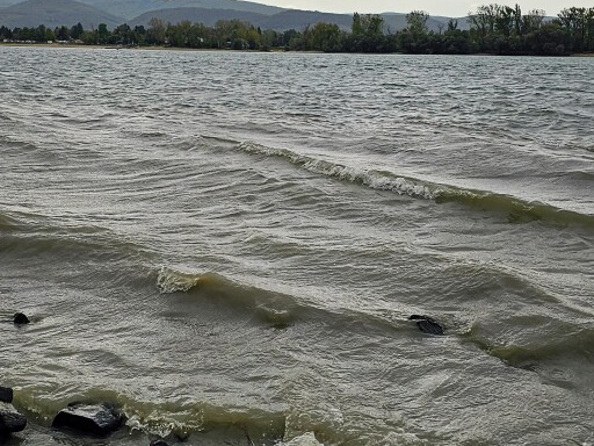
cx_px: 251
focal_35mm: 46
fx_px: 789
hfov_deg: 41.1
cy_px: 182
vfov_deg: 31.4
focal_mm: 6.3
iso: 16
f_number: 1.7
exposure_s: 1/472
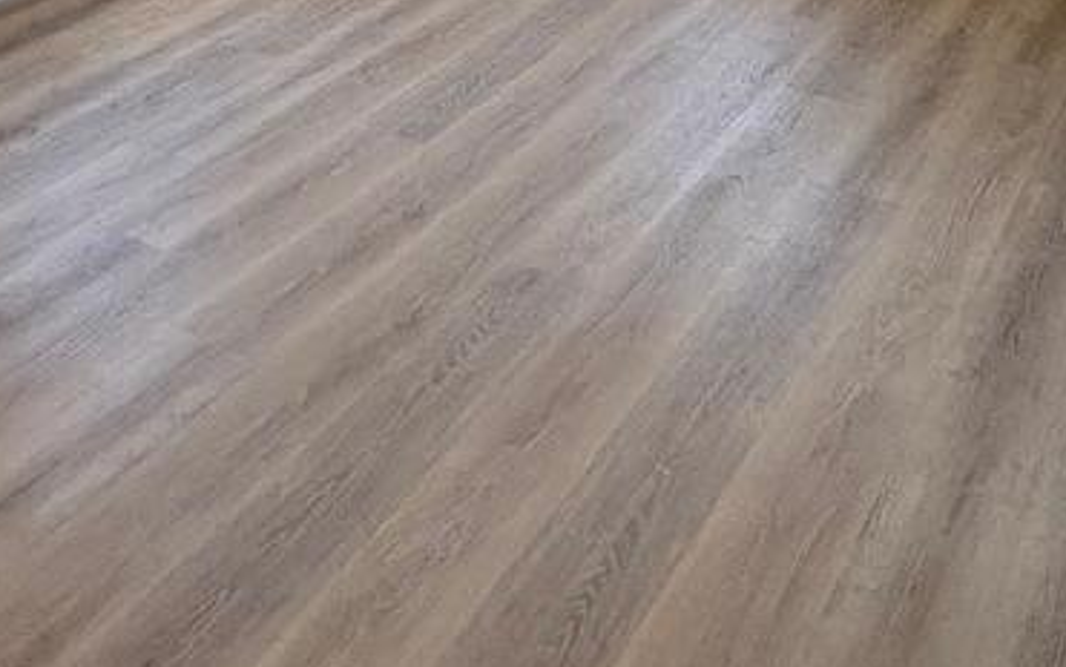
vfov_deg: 25.2
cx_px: 767
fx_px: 1191
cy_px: -285
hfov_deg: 46.9
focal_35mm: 41
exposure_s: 1/120
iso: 250
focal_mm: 2.22
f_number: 2.2
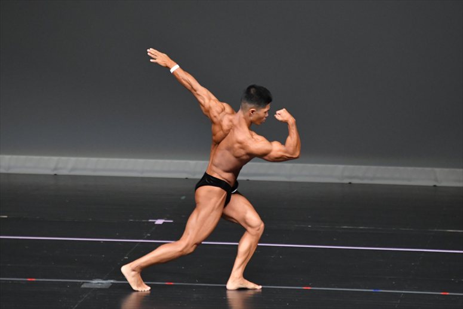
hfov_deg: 5.5
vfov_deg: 3.7
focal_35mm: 375
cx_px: 232
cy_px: 154
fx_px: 4821
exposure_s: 1/400
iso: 4000
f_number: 5.6
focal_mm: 250
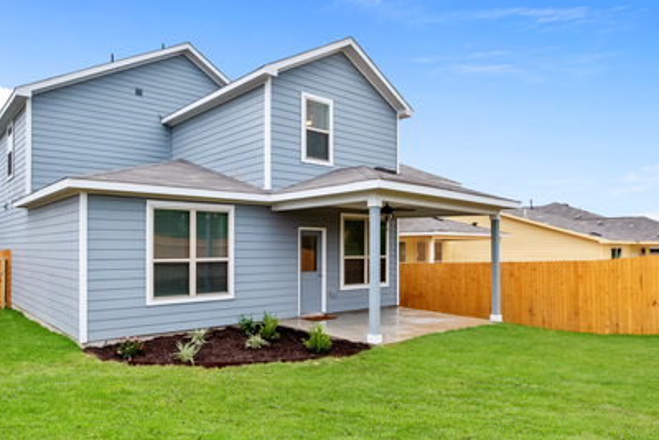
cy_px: 240
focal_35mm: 24
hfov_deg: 73.0
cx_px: 265
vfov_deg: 53.1
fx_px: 439
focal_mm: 10
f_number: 10
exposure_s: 1/50
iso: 640
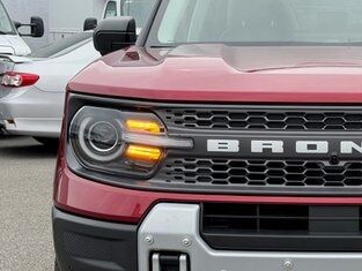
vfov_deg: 15.1
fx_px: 1025
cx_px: 334
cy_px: 167
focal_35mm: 98
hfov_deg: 19.6
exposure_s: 1/1100
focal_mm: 6.76
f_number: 1.78
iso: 64
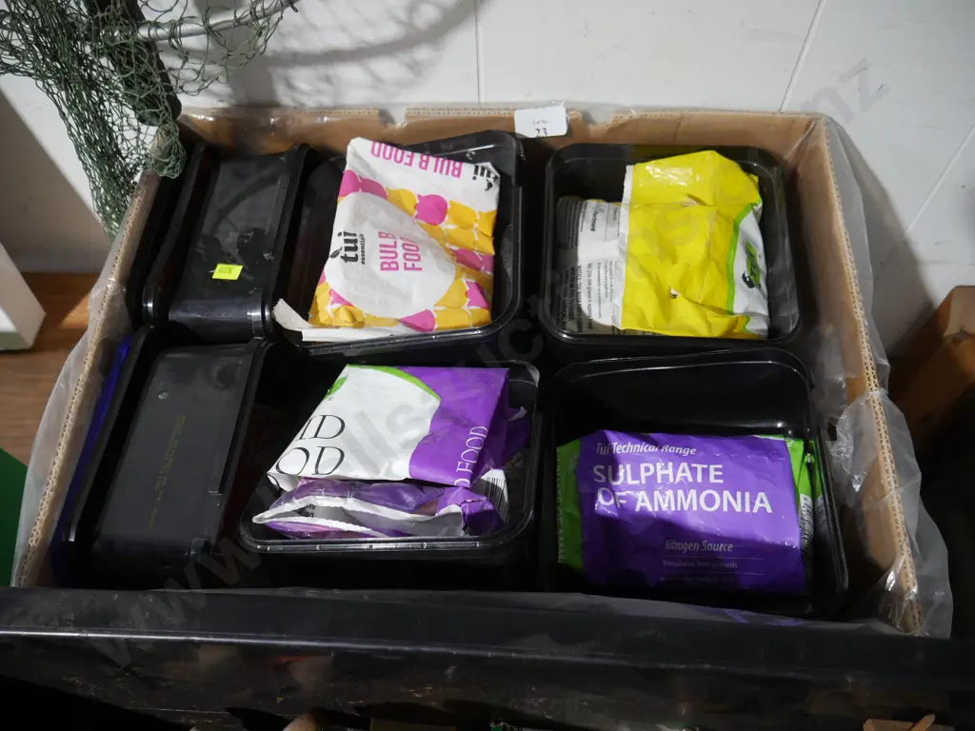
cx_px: 488
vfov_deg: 49.7
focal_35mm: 28
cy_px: 366
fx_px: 789
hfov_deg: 63.4
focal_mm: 14
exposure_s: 1/60
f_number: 3.5
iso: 800
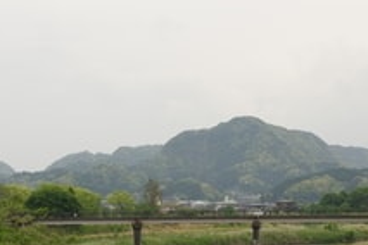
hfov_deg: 21.0
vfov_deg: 13.9
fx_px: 991
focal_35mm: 97
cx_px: 164
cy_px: 244
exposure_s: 1/100
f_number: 8
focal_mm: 31
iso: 200
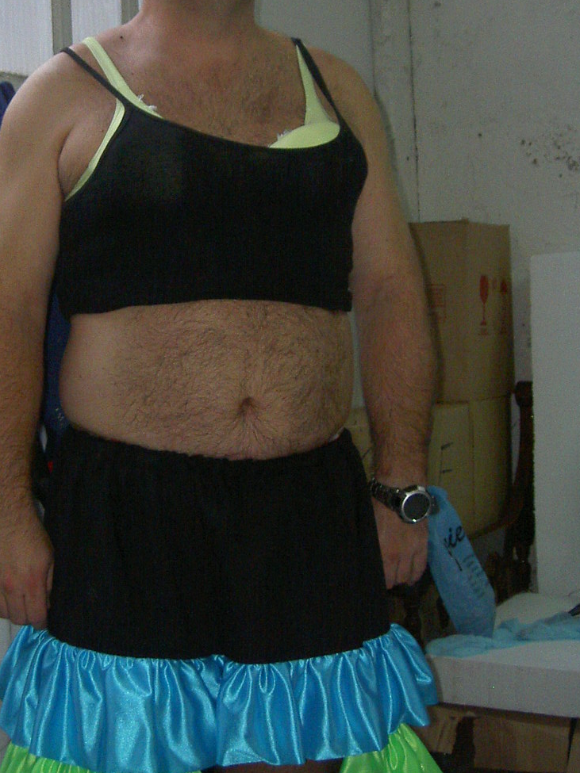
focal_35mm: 64
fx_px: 1430
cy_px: 282
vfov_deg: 30.1
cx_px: 145
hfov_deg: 22.7
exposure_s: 1/59.5
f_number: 2.8
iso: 100
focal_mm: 8
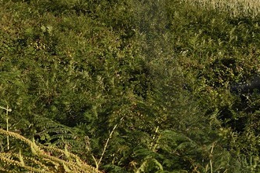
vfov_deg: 7.4
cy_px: -35
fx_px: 1329
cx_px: 452
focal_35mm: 184
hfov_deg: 10.6
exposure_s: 1/400
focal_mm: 38
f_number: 9
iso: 200
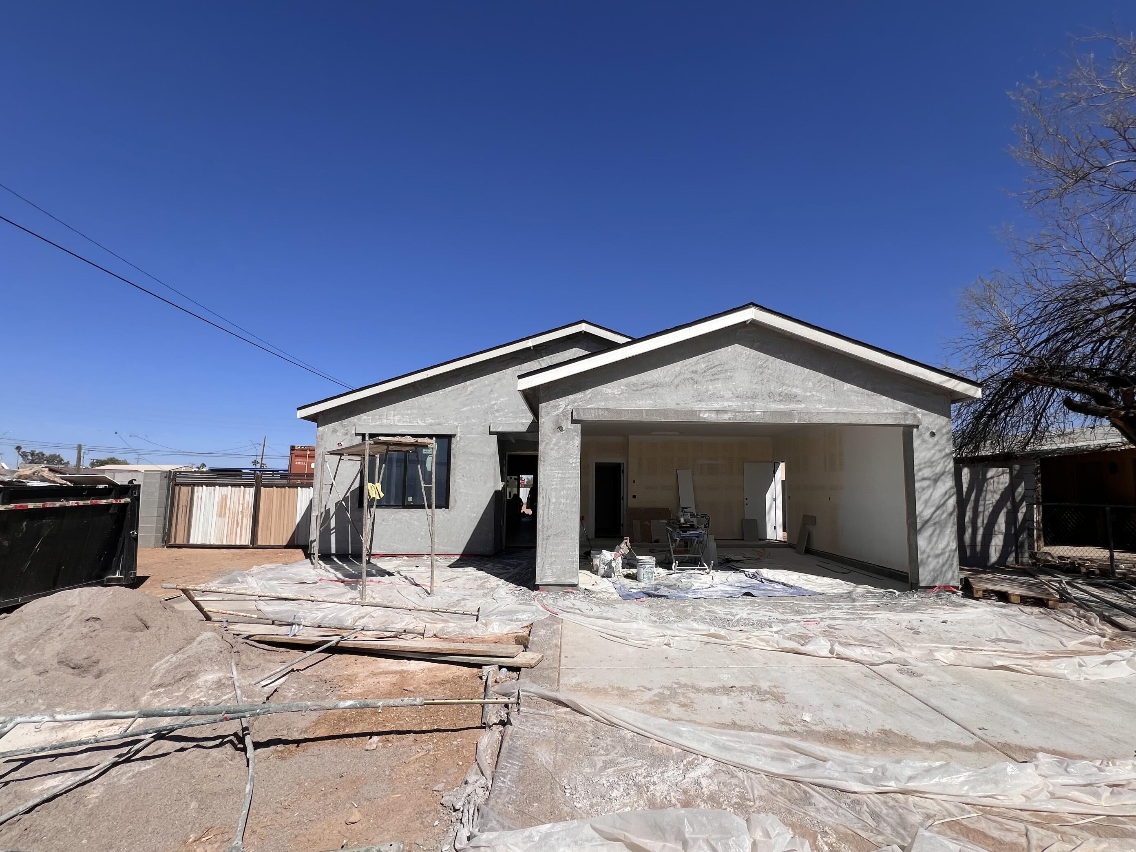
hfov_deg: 102.0
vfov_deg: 85.6
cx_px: 592
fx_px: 459
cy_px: 448
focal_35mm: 14
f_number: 1.8
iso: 32
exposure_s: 1/3125
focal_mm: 1.57
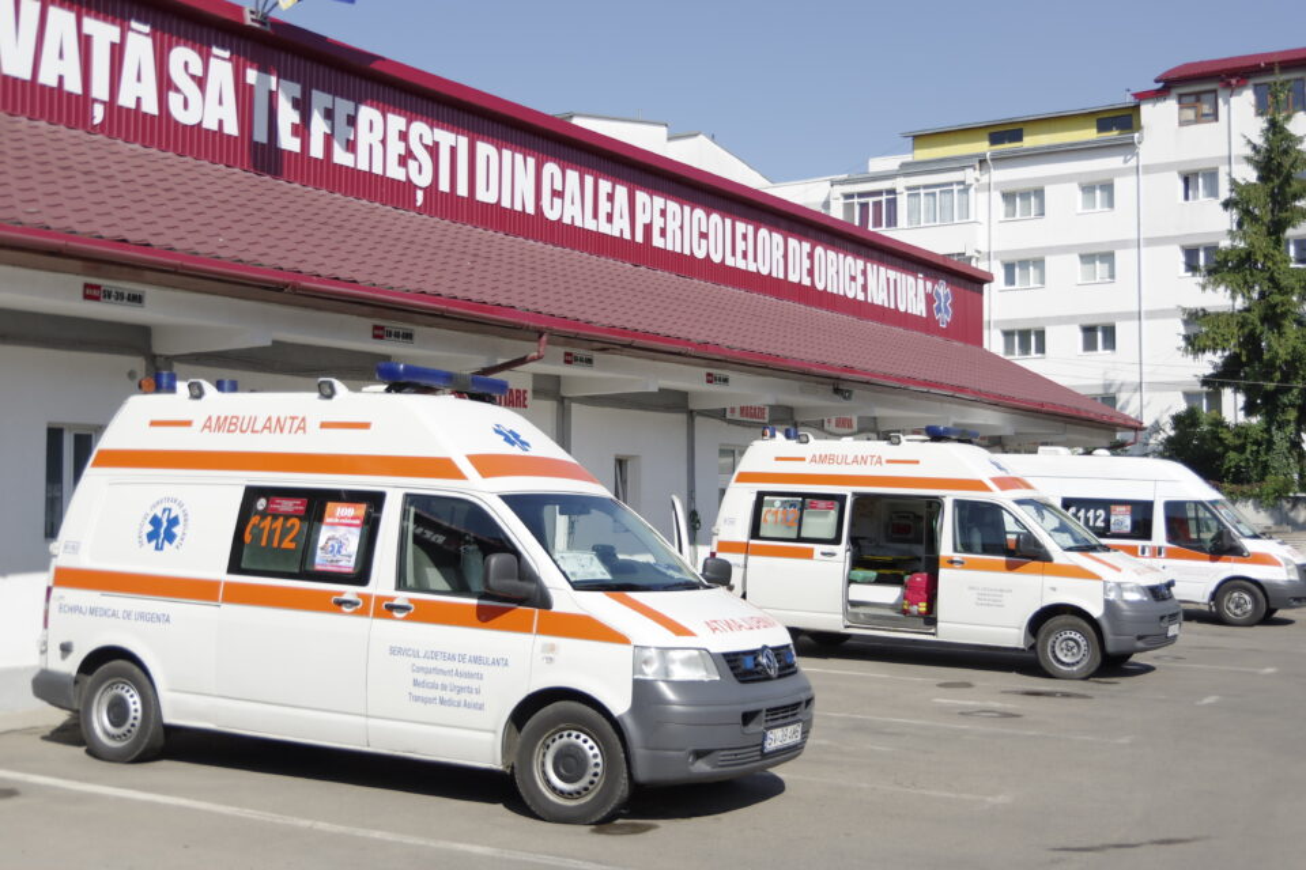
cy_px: 435
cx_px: 653
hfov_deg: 46.4
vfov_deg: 31.9
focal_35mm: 42
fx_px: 1524
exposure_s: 1/1600
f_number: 4
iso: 200
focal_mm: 28
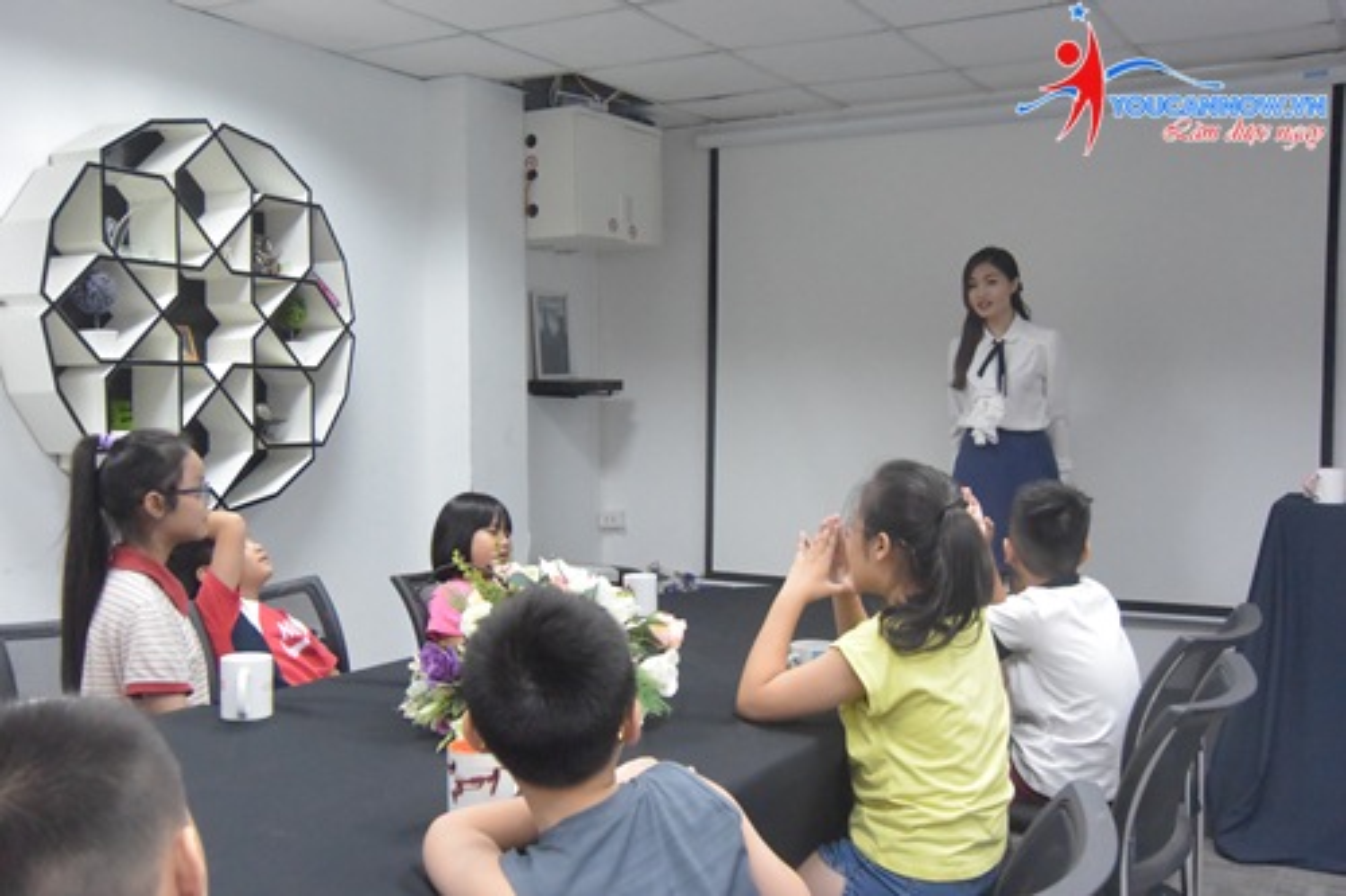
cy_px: 448
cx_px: 673
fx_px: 1271
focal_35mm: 34
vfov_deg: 38.9
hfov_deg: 55.8
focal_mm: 12.8
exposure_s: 1/60
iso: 3200
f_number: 4.5
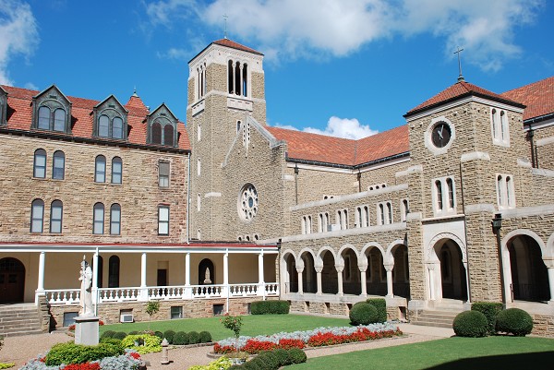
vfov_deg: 40.0
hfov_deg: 57.2
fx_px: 508
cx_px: 277
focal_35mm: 33
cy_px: 185
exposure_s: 1/250
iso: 100
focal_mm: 22
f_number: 8
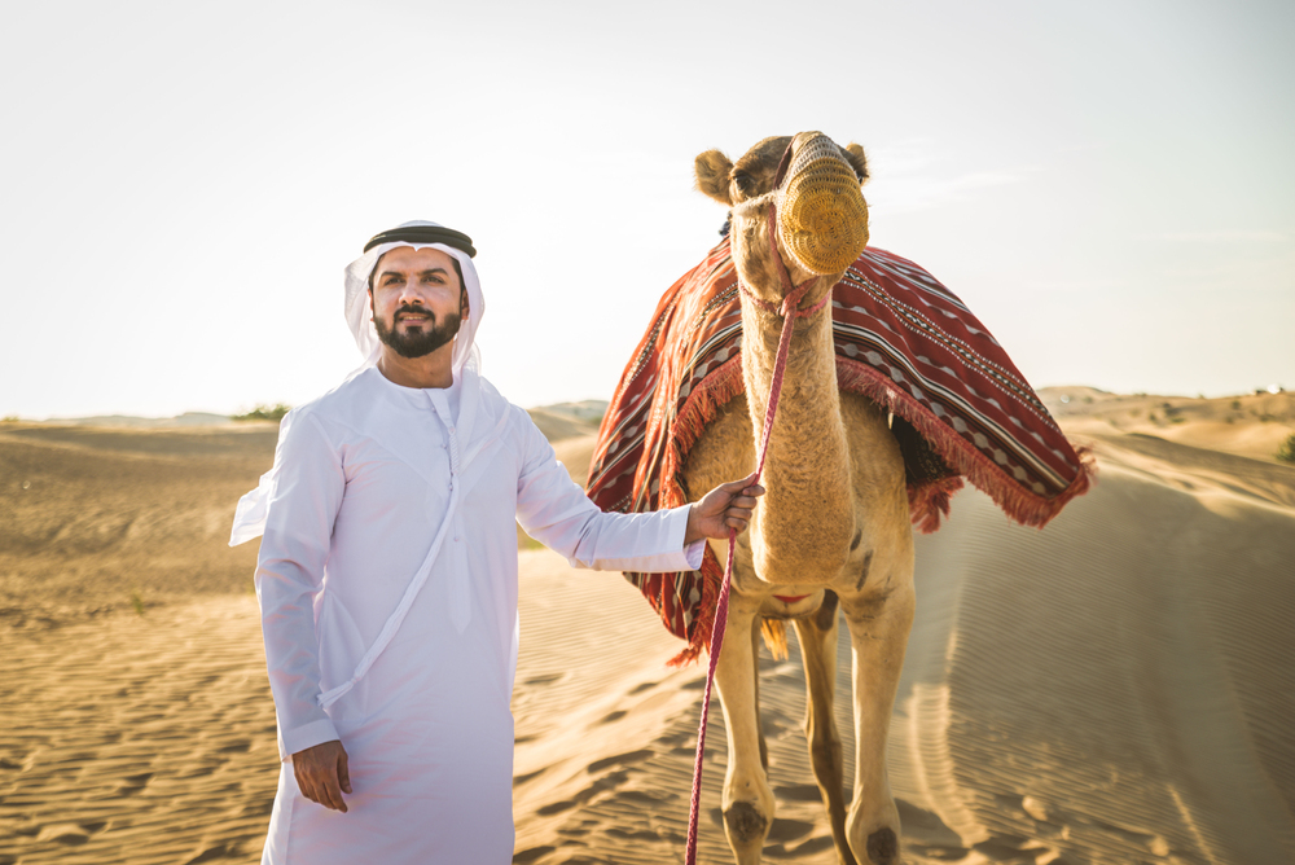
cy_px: 432
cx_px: 648
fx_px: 2016
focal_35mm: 56
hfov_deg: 35.6
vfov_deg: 24.2
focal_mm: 56
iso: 100
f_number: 4
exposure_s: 1/400
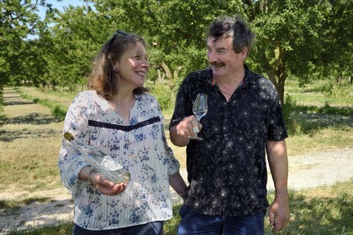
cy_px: 118
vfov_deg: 28.1
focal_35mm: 48
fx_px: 471
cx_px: 176
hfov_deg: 41.1
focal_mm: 48
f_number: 9
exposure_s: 1/320
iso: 200
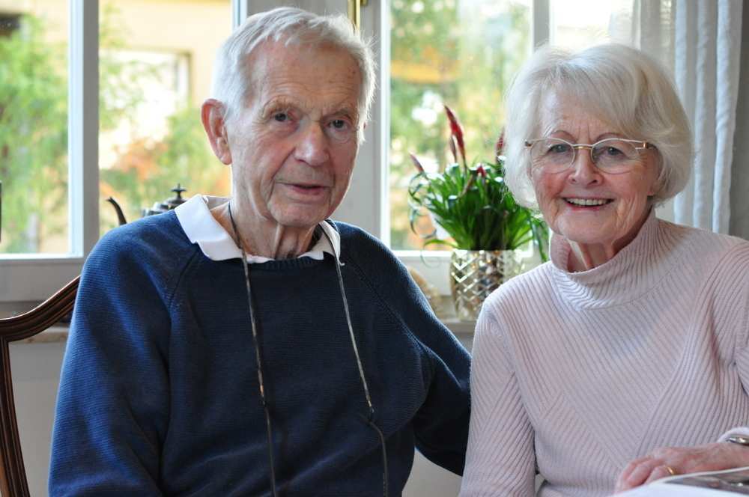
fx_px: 1558
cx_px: 374
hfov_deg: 27.0
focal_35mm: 75
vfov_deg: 18.1
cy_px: 248
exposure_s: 1/125
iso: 1800
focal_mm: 50
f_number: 4
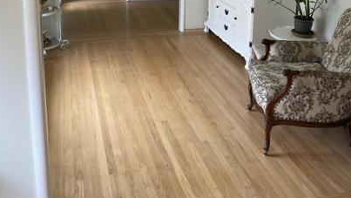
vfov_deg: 25.5
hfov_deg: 45.4
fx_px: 419
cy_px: 8
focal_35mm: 45
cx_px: 189
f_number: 1.8
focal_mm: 4.25
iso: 50
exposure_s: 1/120
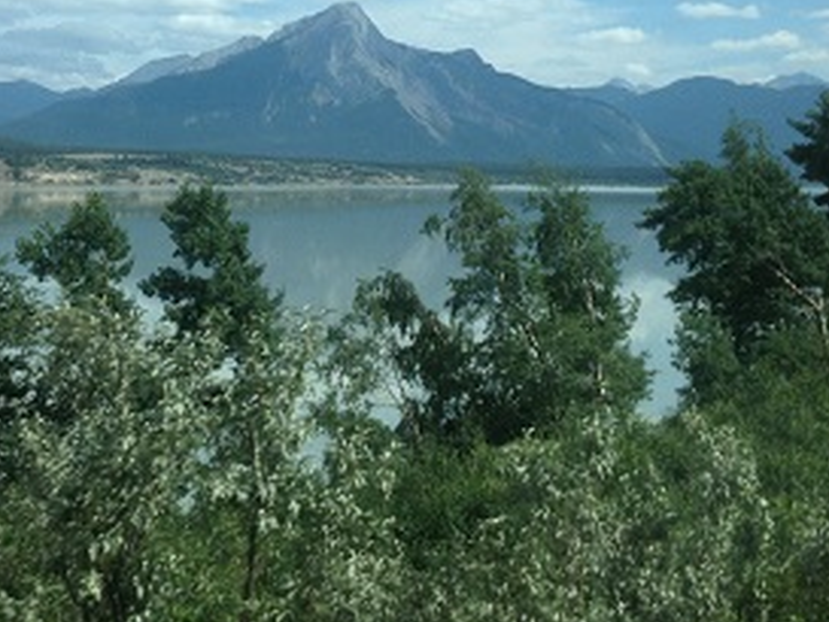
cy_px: 65
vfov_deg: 22.4
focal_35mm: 64
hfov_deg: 30.1
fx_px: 1533
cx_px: 285
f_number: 2.4
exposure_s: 1/1534
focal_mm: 4.28
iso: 50
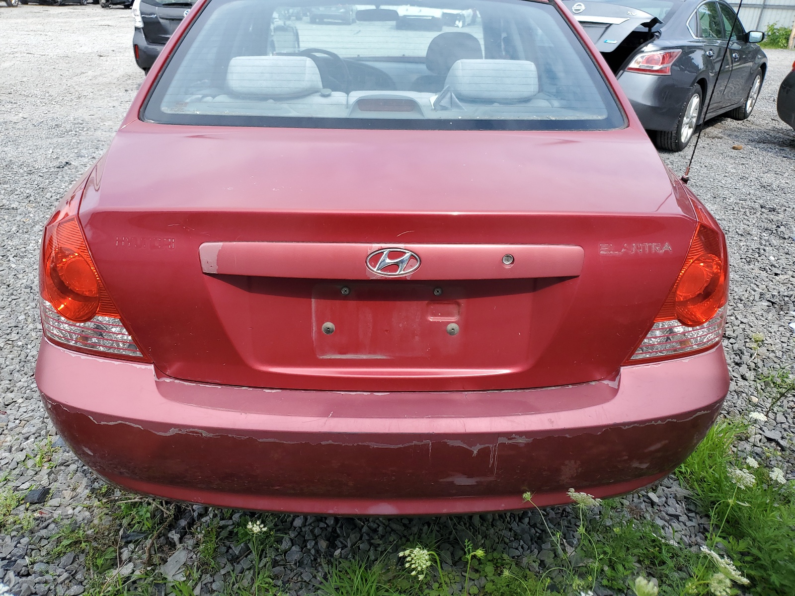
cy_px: 298
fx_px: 597
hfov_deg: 67.3
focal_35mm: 26
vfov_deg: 53.1
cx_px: 398
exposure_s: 1/1250
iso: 50
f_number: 1.5
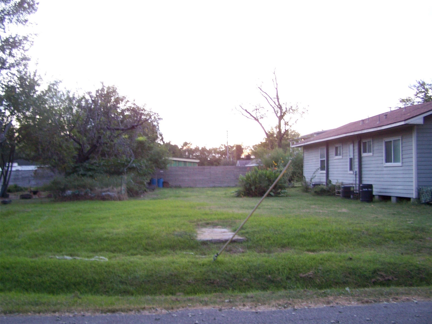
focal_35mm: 38
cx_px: 216
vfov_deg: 37.7
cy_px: 162
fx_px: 474
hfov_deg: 49.0
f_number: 2.8
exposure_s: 1/10
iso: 160
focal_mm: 6.3
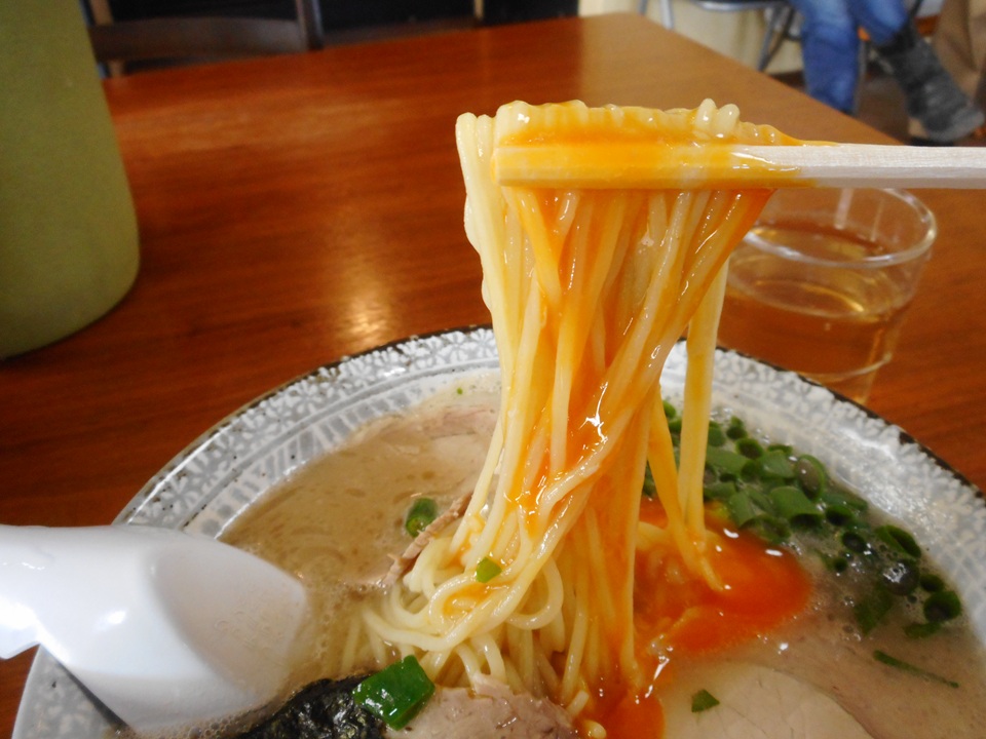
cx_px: 493
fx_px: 826
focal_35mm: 29
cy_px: 370
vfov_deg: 48.2
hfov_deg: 61.7
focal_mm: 5.2
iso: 400
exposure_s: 1/20
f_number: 4
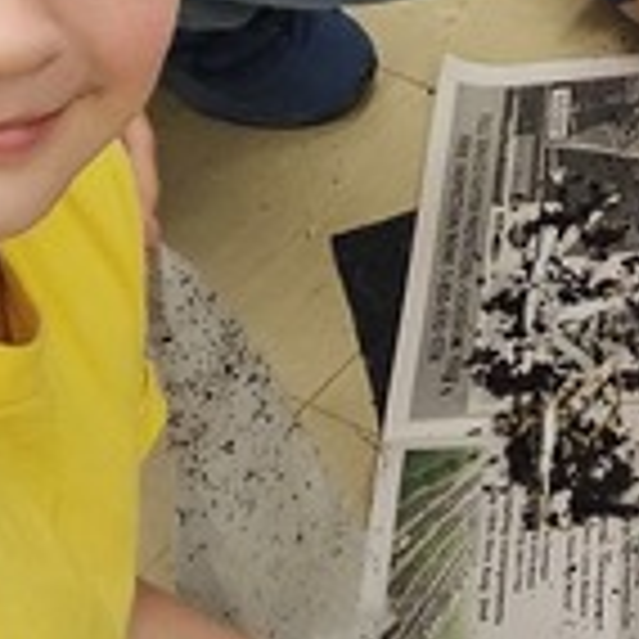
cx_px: 968
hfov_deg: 18.4
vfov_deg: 18.2
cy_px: -360
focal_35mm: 83
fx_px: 1733
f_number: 2.2
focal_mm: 2.2
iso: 320
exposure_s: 1/77.4
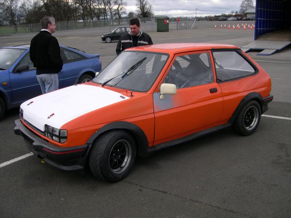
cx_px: 146
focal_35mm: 38
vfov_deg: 37.7
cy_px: 109
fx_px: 319
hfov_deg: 49.0
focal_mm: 8
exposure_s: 1/397
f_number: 2.8
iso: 100
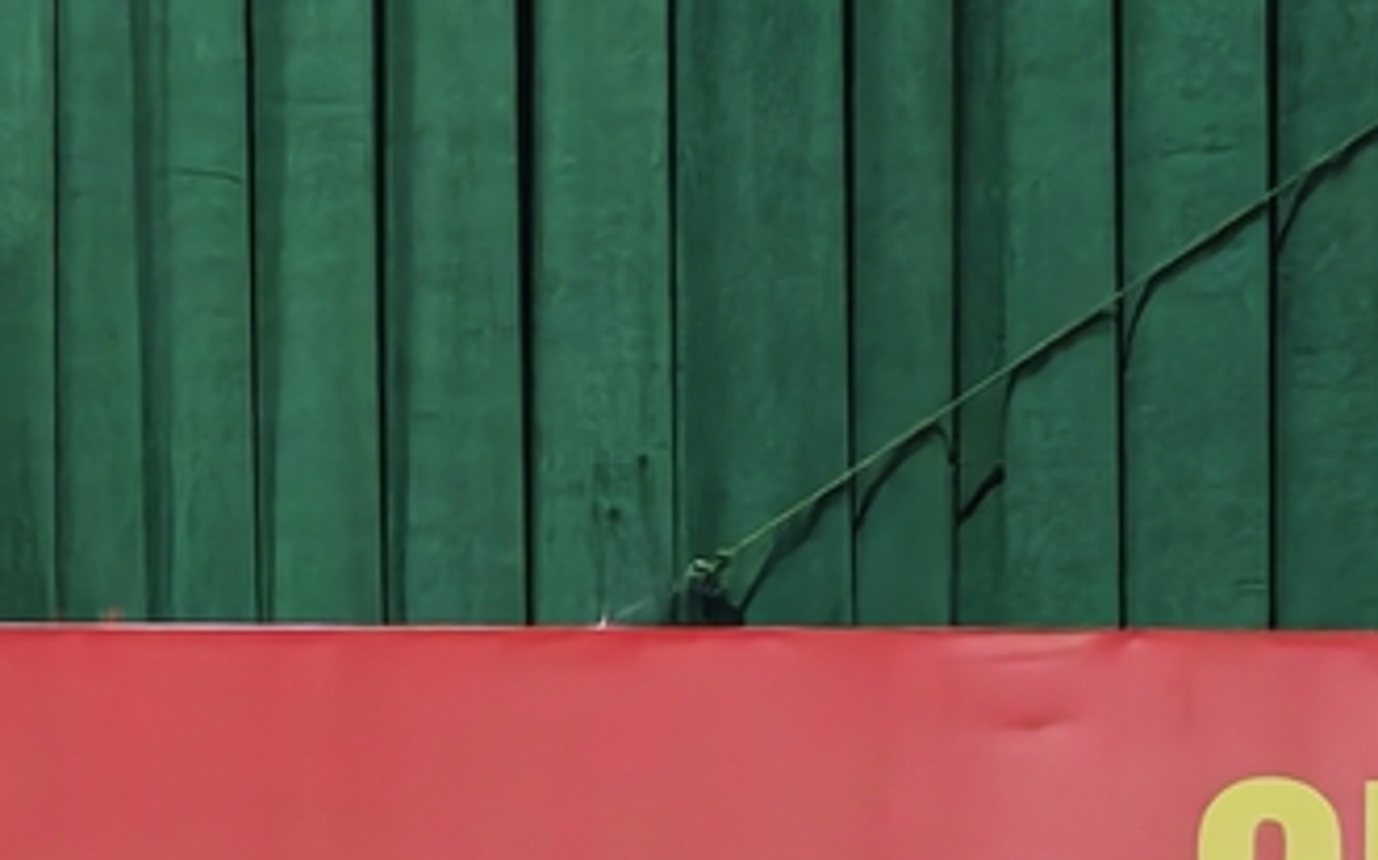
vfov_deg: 3.4
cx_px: -773
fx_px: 14191
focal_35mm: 378
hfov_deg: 5.5
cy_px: 2785
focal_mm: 8.72
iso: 400
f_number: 1.63
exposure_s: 1/33.3
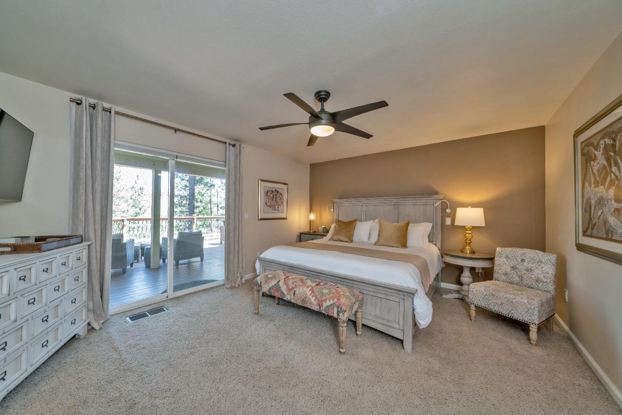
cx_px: 311
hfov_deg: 112.6
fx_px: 207
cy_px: 208
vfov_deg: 90.0
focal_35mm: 12
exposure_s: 1/15
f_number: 6.3
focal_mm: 12
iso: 320
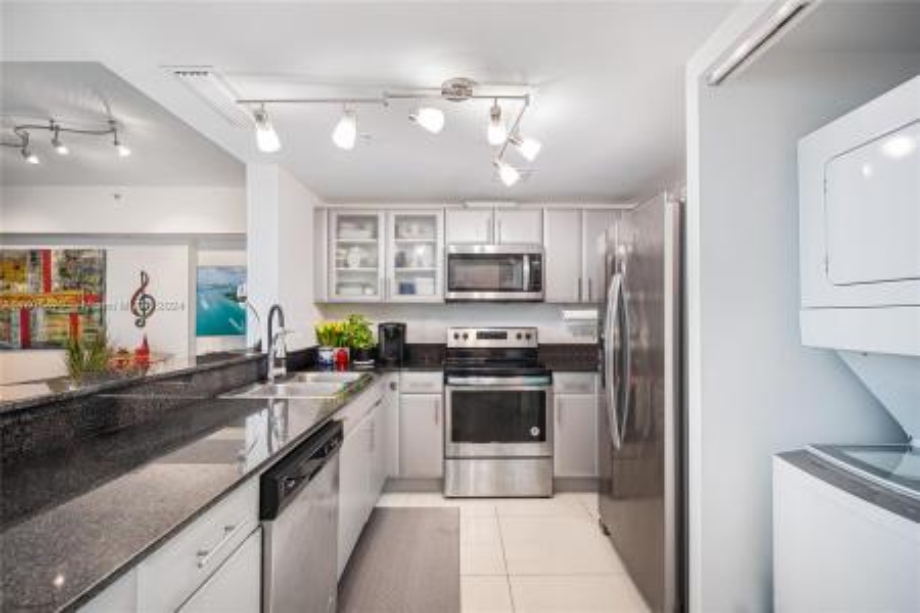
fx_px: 409
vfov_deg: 73.7
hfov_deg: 96.7
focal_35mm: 16
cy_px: 306
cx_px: 460
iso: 100
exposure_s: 1/13
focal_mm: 8
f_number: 4
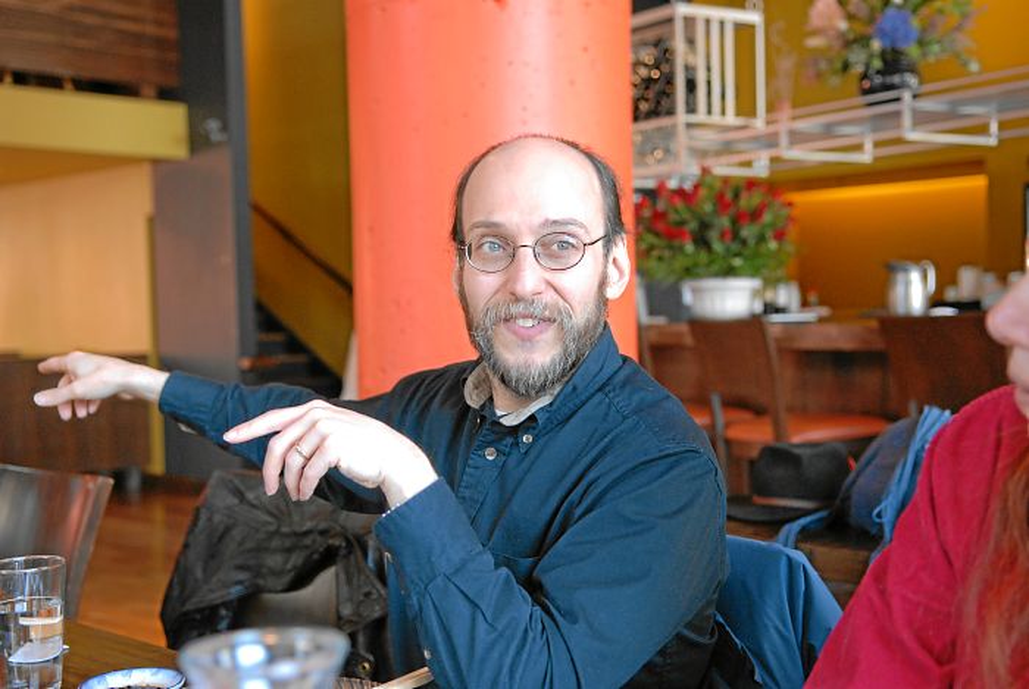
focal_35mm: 46
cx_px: 514
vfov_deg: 29.0
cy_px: 344
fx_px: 1331
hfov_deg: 42.3
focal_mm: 31
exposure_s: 1/80
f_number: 2.8
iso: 640
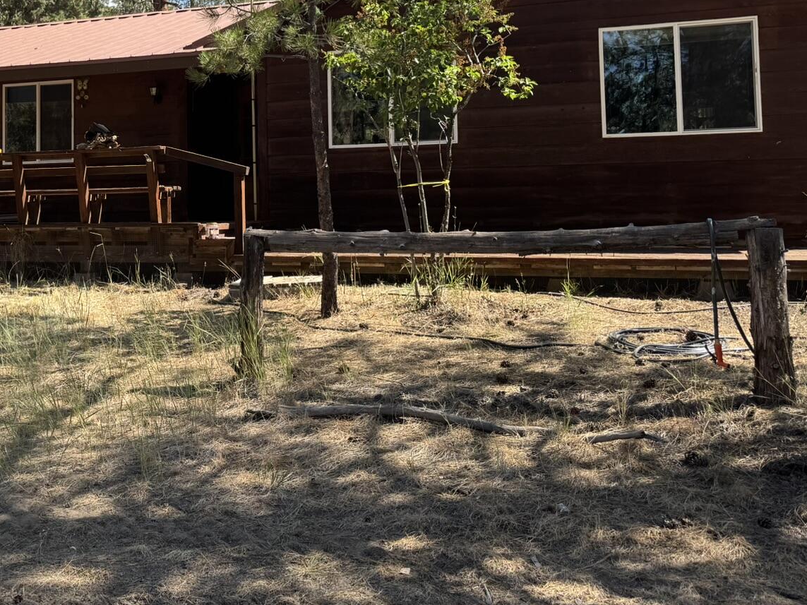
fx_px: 1002
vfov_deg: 33.0
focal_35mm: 43
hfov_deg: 41.9
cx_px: 157
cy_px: 154
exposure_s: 1/1172
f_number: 1.78
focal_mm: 6.76
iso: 80
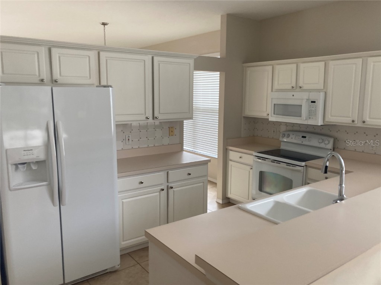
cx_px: 190
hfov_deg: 63.4
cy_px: 142
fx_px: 308
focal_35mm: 28
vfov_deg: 49.7
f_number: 1.8
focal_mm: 3.99
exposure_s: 1/60
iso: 64
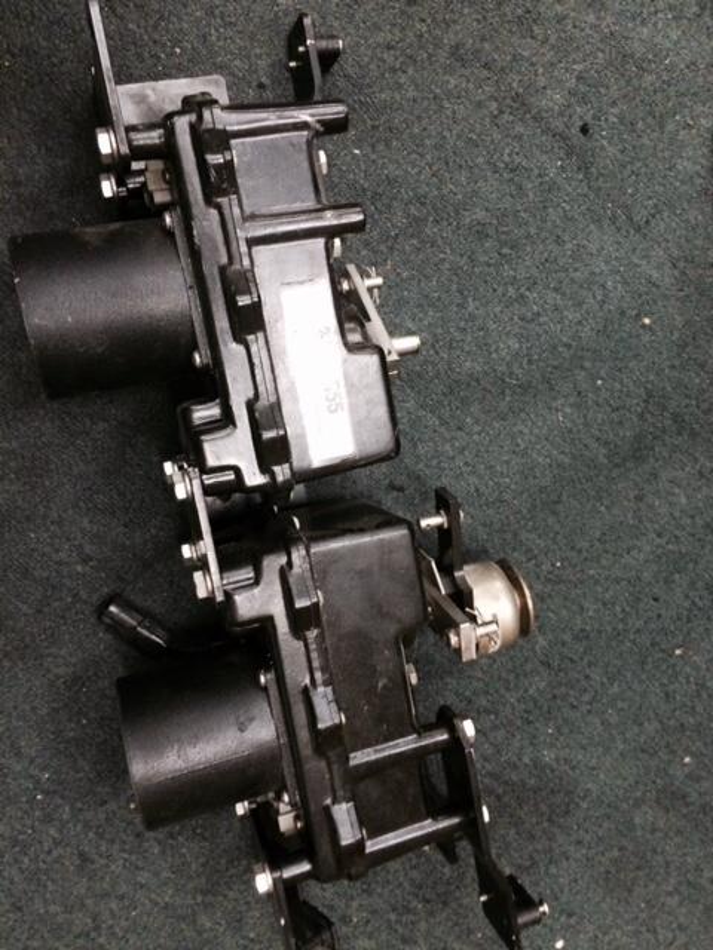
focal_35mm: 29
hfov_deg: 48.2
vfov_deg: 61.7
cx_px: 356
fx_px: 796
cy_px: 475
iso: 250
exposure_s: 1/30
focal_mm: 4.15
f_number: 2.2
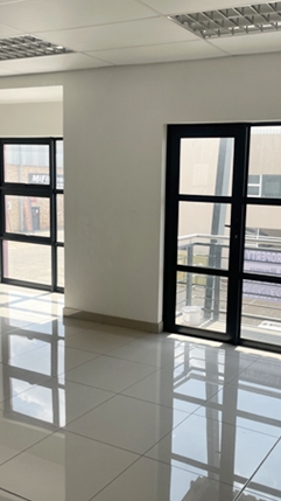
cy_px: 250
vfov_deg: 52.8
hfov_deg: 31.0
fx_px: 504
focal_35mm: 38
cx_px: 182
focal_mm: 4.2
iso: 32
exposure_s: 1/1114
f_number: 1.6
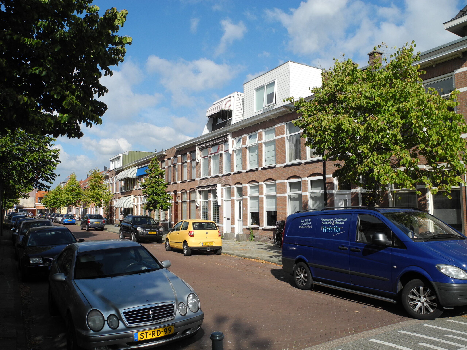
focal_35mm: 28
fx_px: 378
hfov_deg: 63.4
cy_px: 175
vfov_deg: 49.7
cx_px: 234
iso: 100
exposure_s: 1/1000
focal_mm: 6
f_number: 4
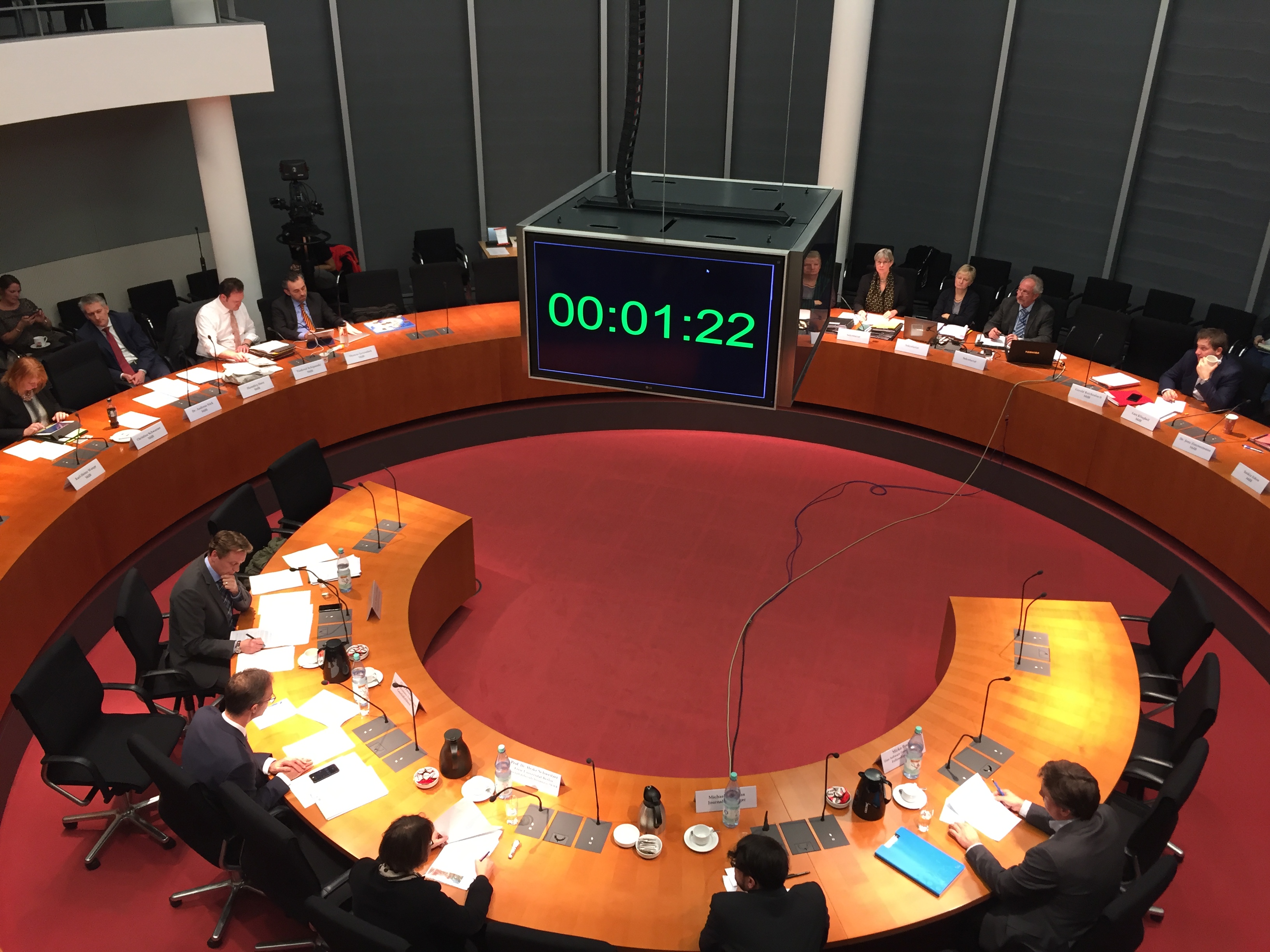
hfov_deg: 61.7
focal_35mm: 29
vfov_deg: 48.2
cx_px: 635
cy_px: 476
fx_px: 1064
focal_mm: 4.15
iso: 100
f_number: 2.2
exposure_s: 1/33
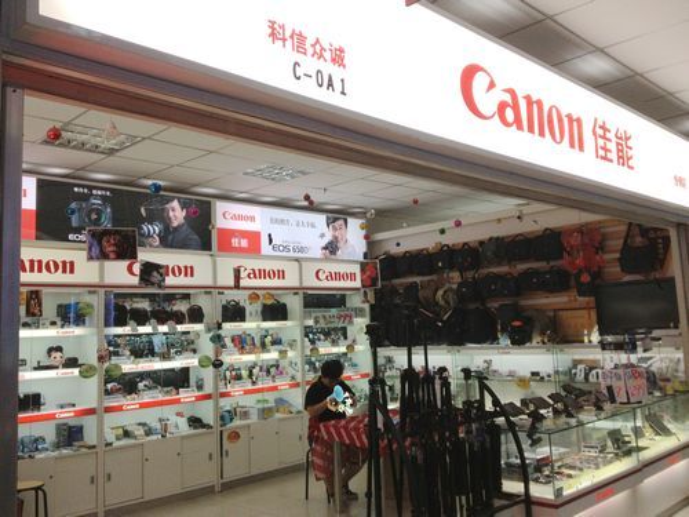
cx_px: 344
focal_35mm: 35
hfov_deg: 52.6
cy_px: 258
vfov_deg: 40.7
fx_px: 697
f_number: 2.4
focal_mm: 4.28
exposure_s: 1/120
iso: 80
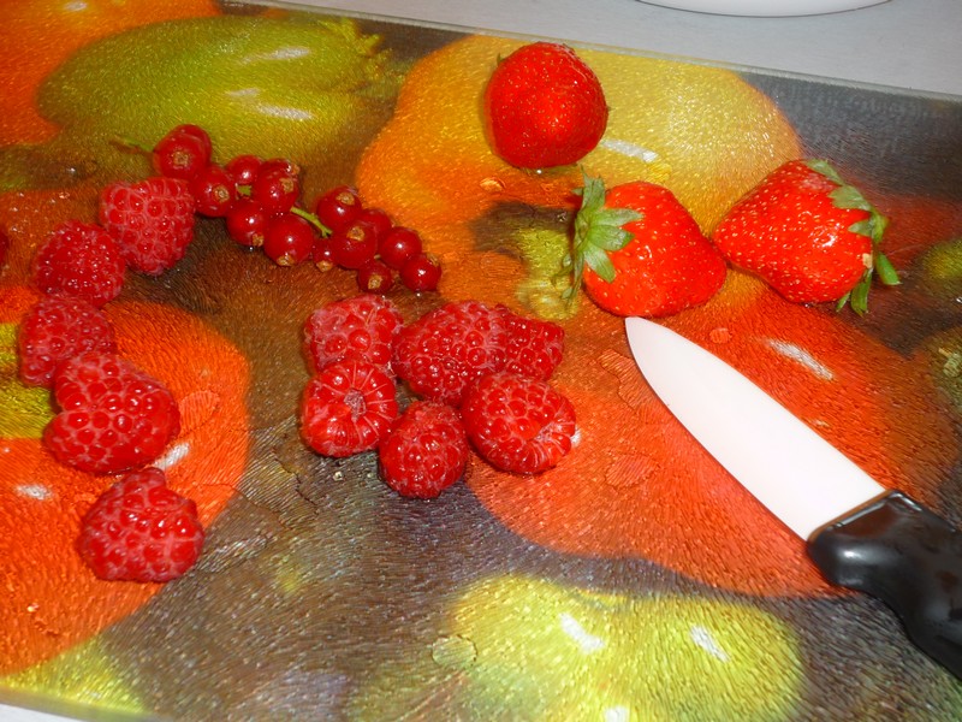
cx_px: 481
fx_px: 1723
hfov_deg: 31.2
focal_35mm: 62
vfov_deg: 23.7
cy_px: 361
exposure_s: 1/40
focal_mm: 10.9
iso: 100
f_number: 5.2
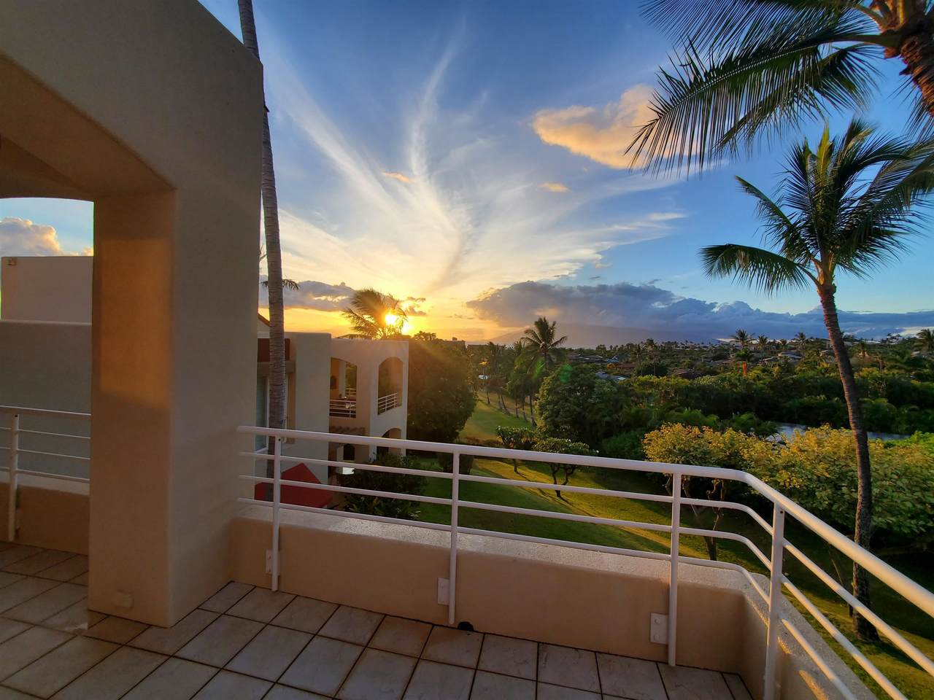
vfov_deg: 89.9
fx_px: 351
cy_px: 350
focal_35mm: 13
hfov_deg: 106.2
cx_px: 467
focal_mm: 1.8
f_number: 2.2
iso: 50
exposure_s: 1/369
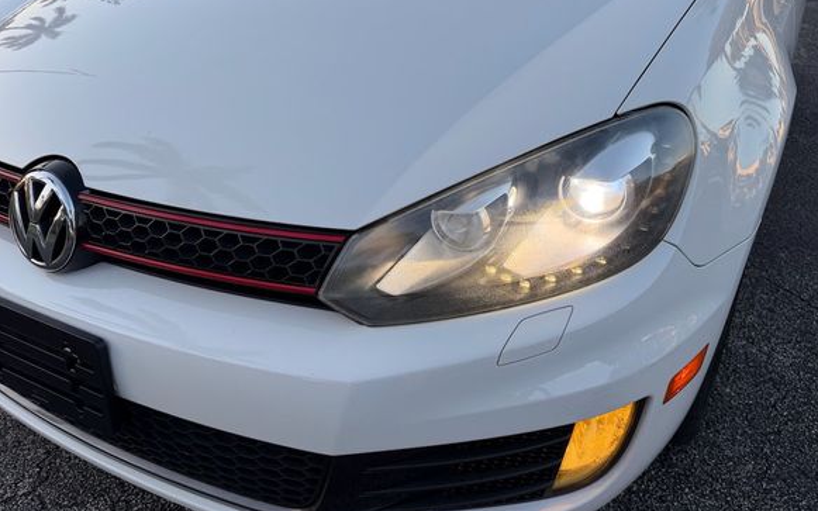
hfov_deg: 66.4
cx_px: 427
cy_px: 277
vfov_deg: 44.5
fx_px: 624
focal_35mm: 28
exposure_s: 1/501
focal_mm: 6.76
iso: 80
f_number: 1.78
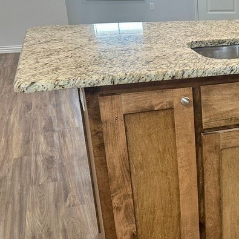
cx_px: 296
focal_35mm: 55
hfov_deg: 27.0
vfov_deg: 31.1
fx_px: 430
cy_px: 120
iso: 160
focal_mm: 6.86
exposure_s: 1/60
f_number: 1.78
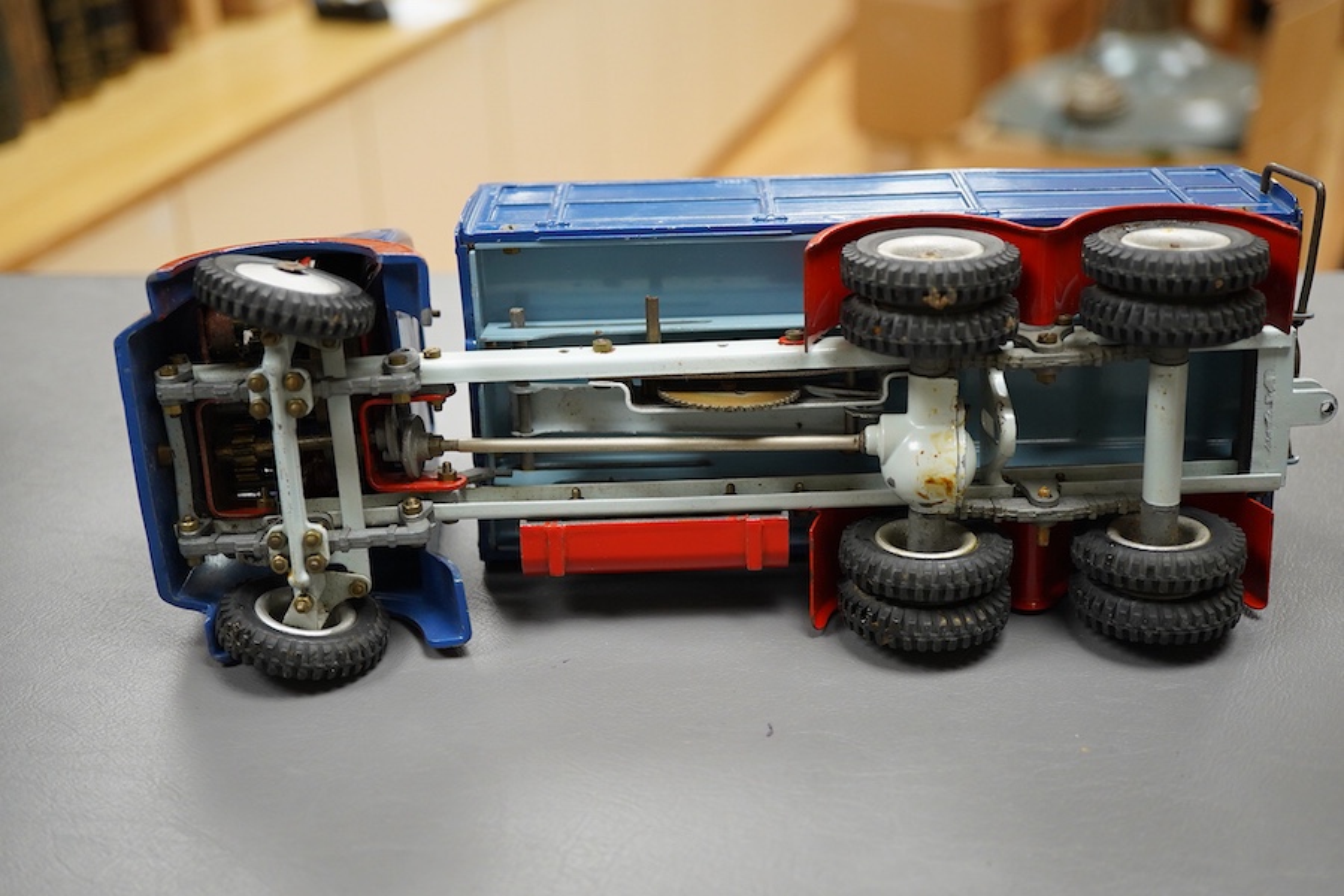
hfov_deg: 43.6
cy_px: 448
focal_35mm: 45
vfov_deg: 29.9
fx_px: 1680
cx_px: 672
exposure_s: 1/125
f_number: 4
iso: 1250
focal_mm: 30
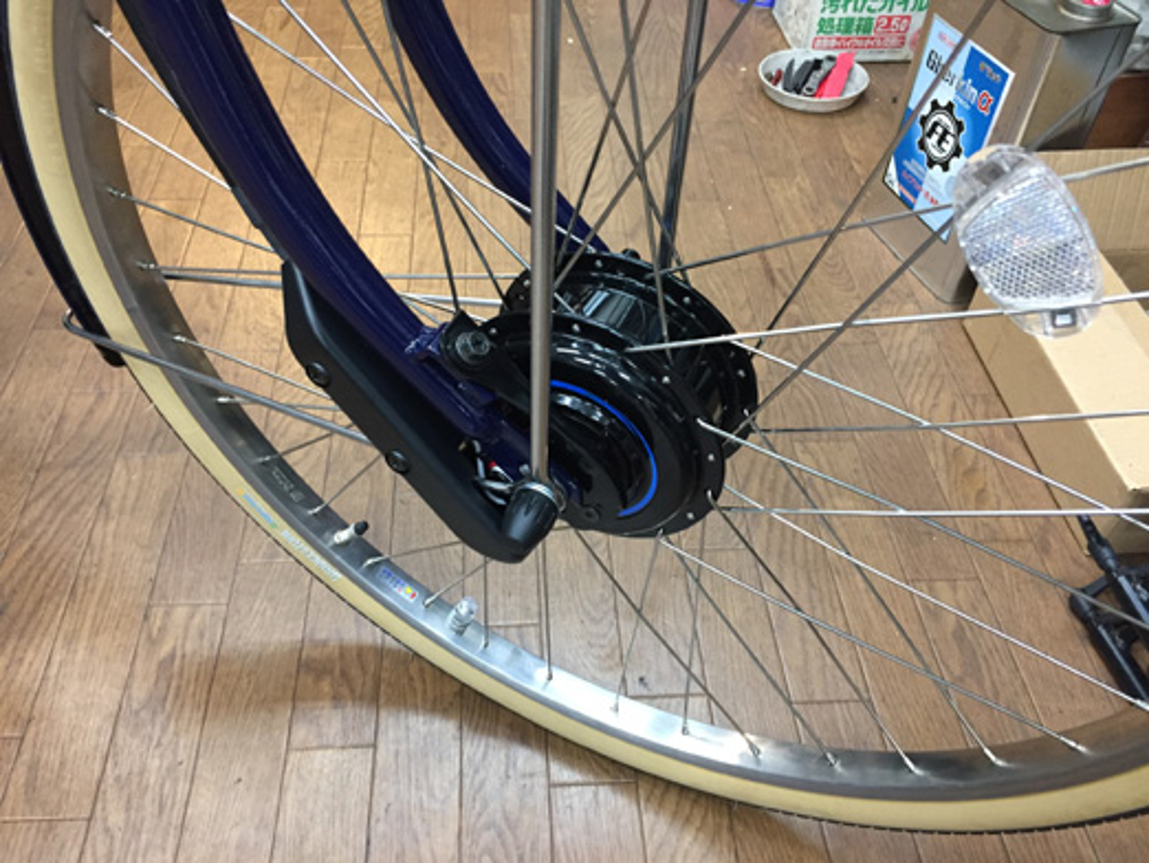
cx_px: 574
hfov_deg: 61.6
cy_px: 432
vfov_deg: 48.3
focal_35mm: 29
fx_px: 963
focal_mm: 4.15
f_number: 2.2
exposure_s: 1/30
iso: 160
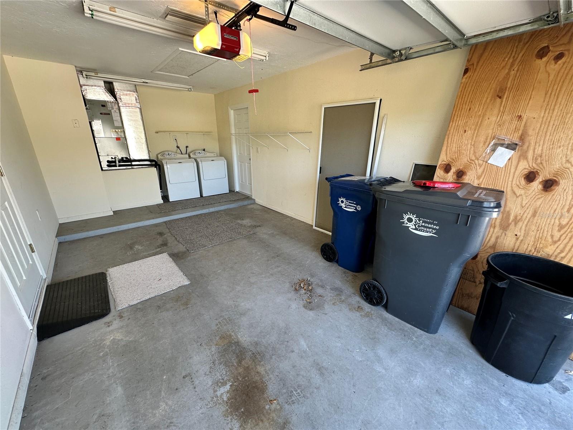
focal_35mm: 14
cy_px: 215
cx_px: 286
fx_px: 232
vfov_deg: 85.7
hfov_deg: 102.1
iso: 100
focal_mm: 2.22
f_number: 2.2
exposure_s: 1/99
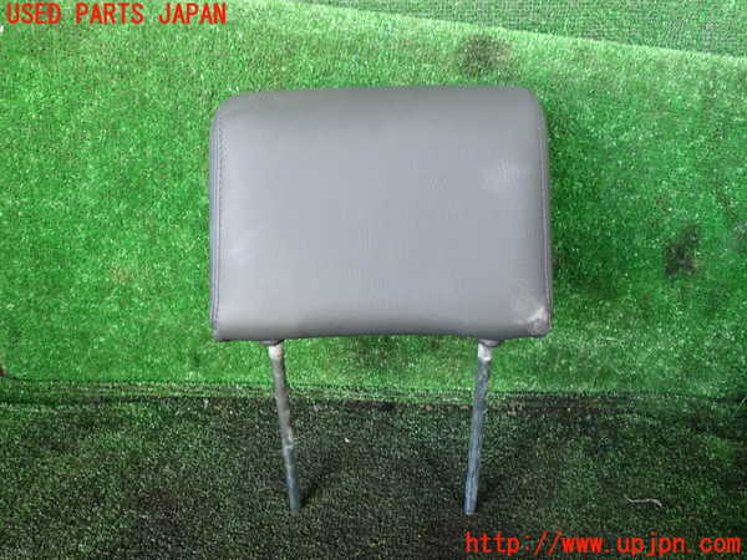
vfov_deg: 46.8
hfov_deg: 60.0
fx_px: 647
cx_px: 374
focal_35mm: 30
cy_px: 280
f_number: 2.3
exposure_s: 1/30
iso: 250
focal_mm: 5.4
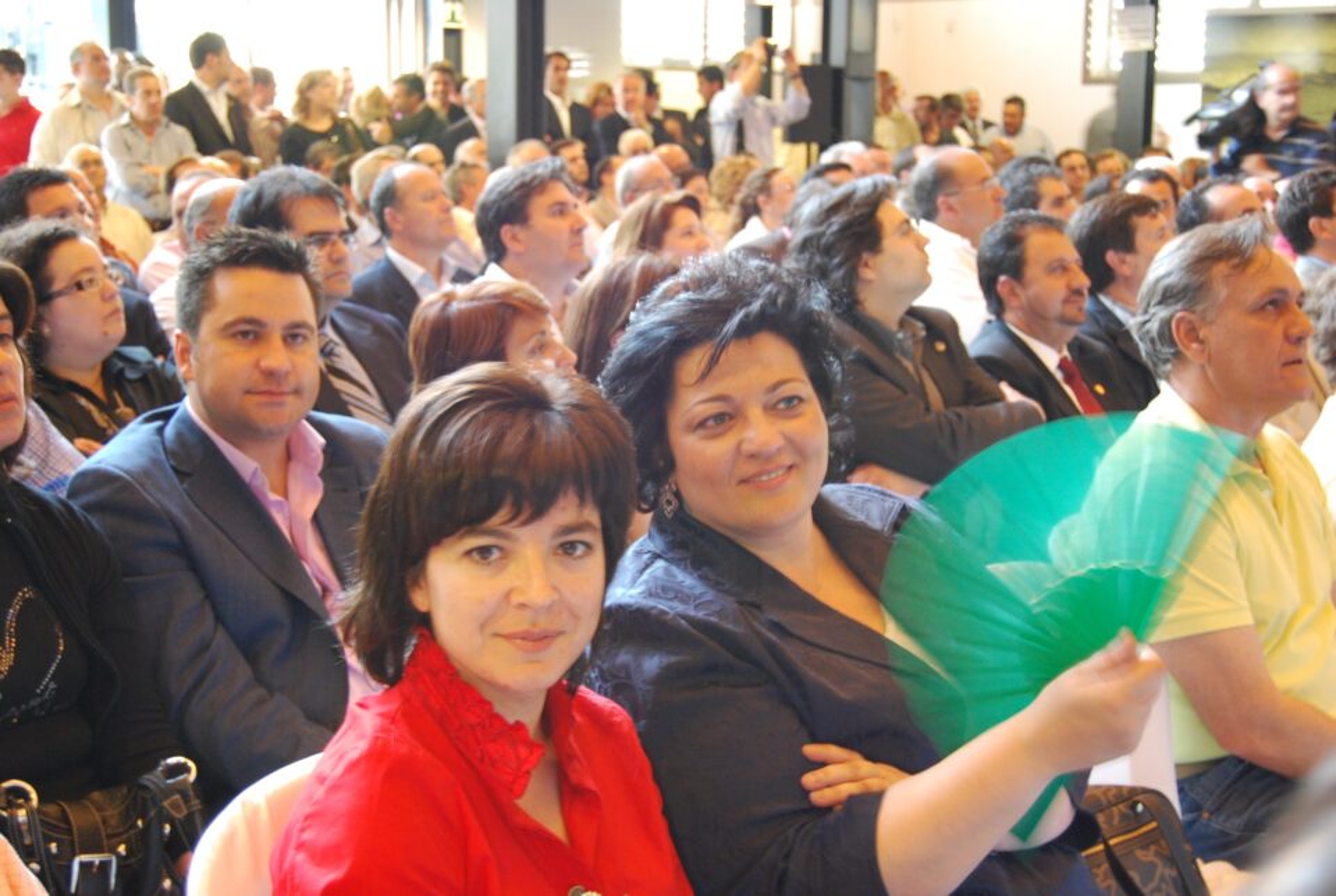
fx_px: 1785
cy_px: 448
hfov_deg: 41.0
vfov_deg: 28.2
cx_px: 668
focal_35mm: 48
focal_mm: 32
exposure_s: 1/10
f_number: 4.5
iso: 800
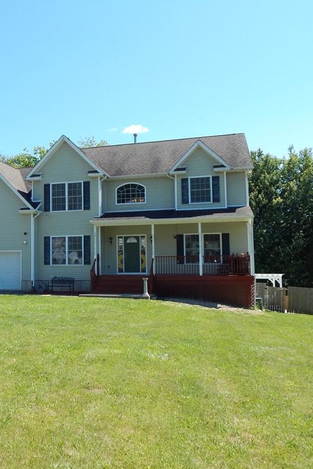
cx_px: 86
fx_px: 404
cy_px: 233
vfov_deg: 60.3
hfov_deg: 41.3
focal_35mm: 31
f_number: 6
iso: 180
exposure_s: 1/500
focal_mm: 4
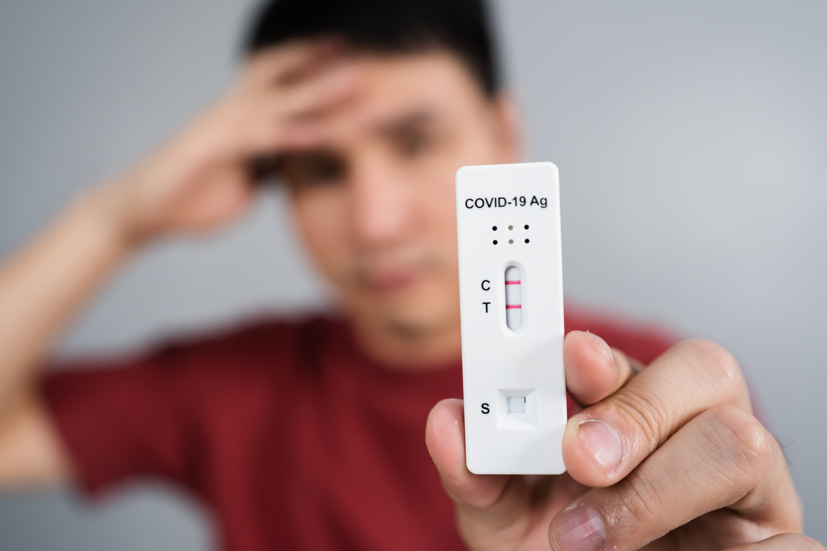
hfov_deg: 54.4
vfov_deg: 37.9
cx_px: 414
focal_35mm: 35
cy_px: 276
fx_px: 804
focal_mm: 35
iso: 400
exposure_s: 1/320
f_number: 2.8
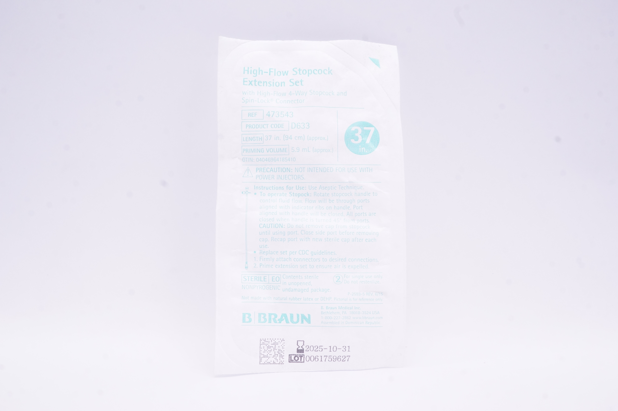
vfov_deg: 36.8
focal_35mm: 36
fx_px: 617
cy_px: 206
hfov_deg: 53.2
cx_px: 309
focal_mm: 24
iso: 800
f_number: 16
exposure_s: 1/20
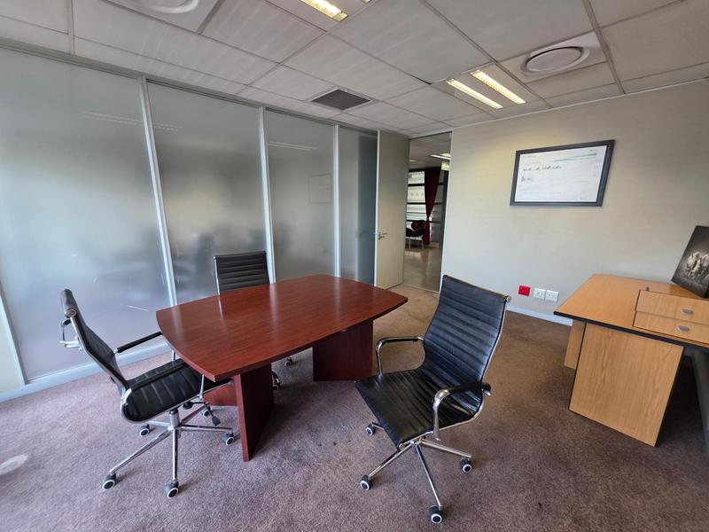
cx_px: 354
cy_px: 266
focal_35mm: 13
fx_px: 266
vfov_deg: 89.9
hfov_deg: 106.2
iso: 200
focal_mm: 2.2
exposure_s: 1/100
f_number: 1.9
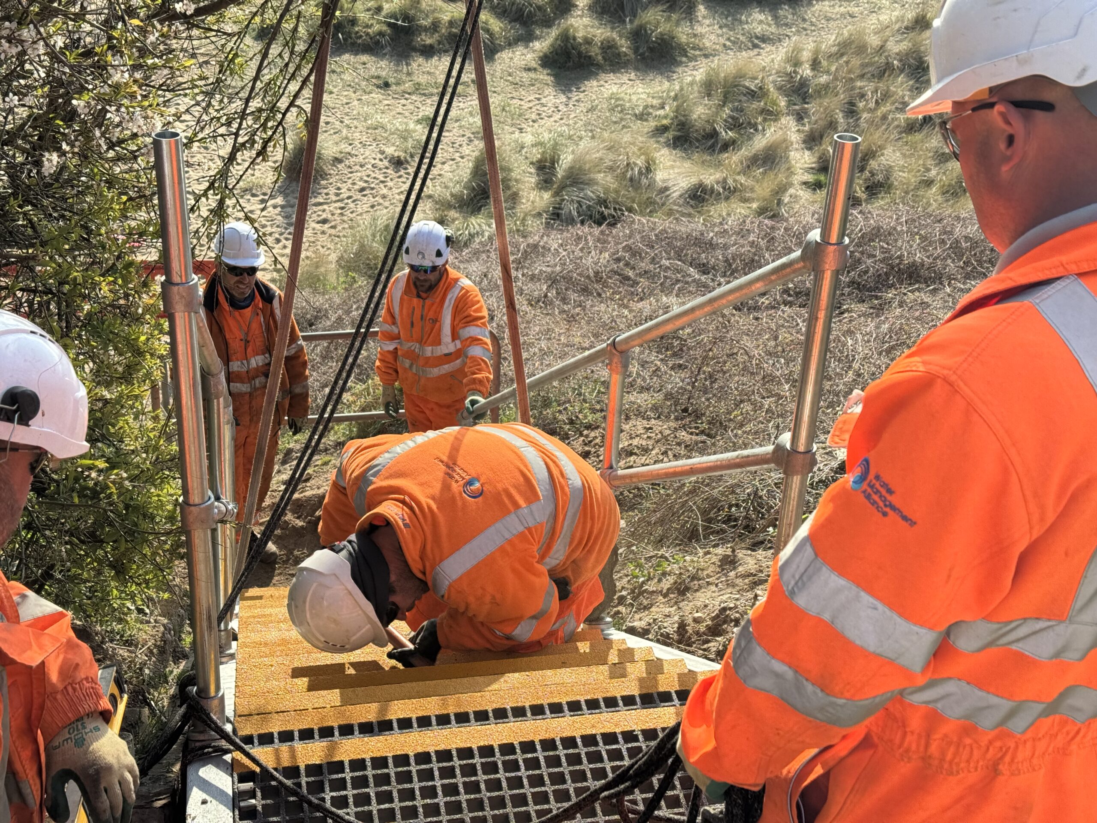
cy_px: 412
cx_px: 548
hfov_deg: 39.7
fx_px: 1521
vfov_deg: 30.3
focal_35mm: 48
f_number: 1.78
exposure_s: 1/1770
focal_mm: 6.76
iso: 64
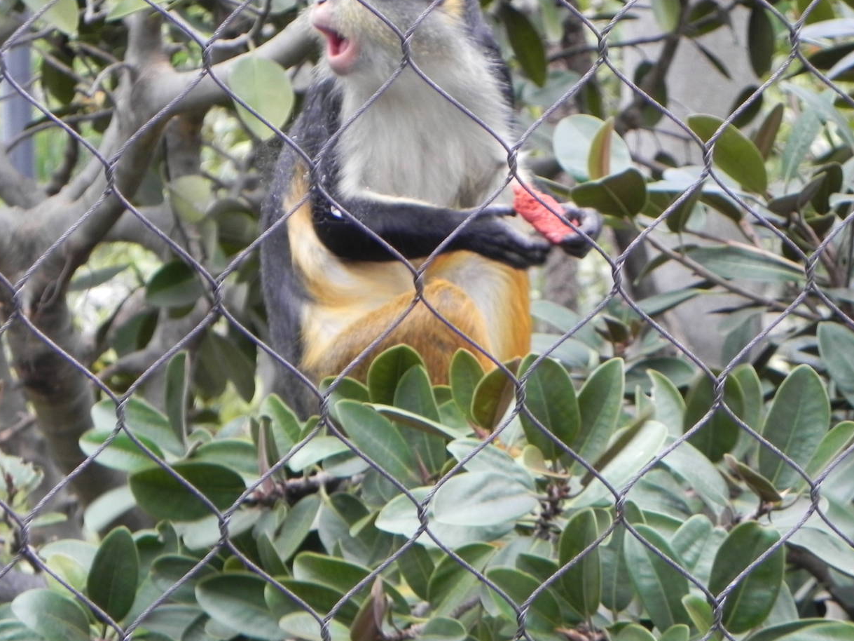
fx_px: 4662
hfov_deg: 10.5
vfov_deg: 7.9
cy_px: 231
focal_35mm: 189
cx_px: 404
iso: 160
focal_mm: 25.7
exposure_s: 1/38.5
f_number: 4.5
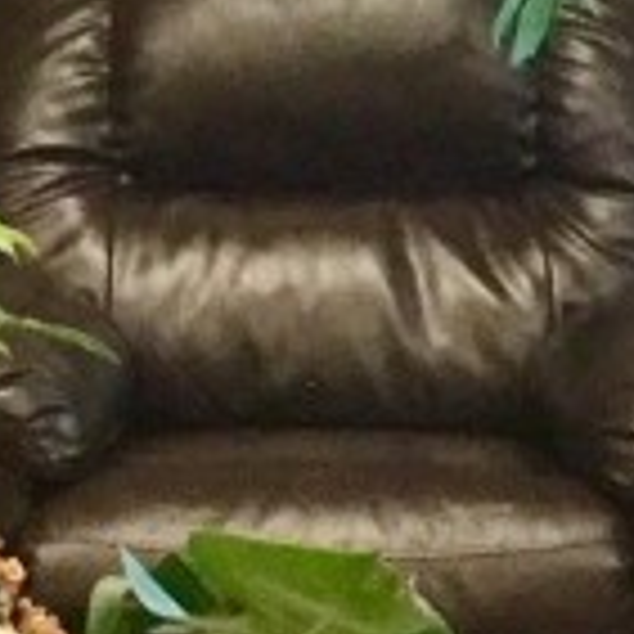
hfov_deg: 8.8
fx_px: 4124
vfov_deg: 8.7
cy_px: -54
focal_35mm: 199
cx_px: 301
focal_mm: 3.3
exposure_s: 1/30
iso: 100
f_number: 2.4
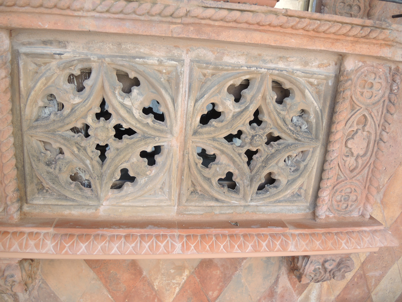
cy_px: 151
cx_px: 201
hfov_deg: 63.4
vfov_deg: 49.7
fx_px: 325
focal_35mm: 28
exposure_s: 1/60
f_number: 2
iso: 80
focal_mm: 6
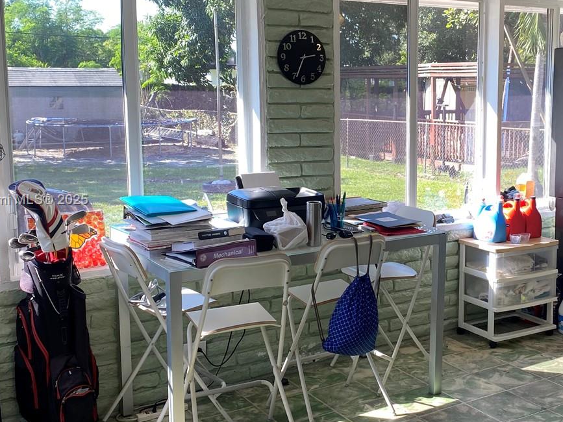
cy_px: 201
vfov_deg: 30.3
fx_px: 781
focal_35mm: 48
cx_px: 400
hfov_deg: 38.9
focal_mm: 4.25
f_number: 1.8
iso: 32
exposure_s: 1/136
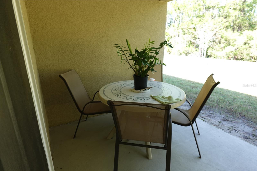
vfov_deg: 61.9
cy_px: 86
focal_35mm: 20
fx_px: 143
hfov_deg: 84.0
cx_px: 128
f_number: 2
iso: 125
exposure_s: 1/160
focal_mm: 7.6
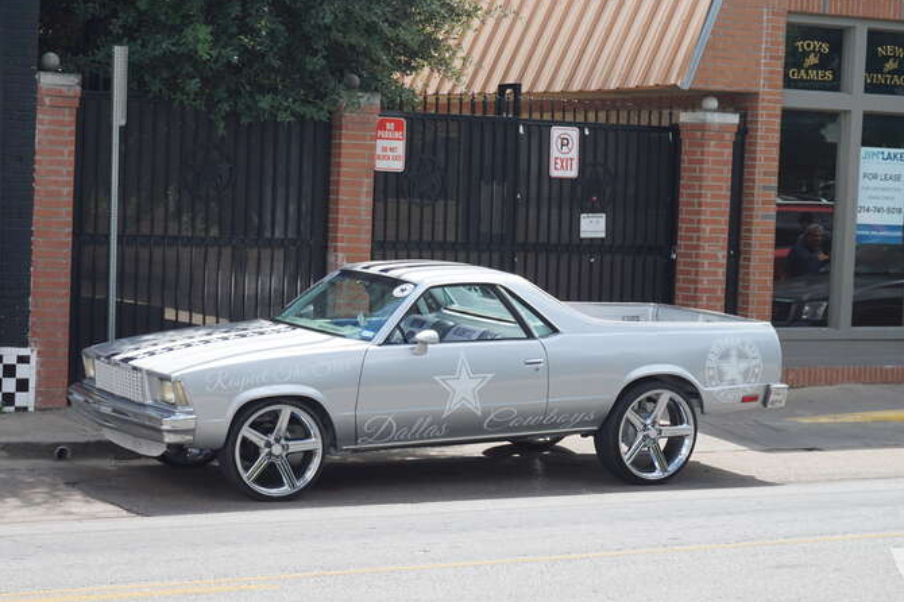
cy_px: 352
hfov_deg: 23.6
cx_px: 409
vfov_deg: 15.9
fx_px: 2158
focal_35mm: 86
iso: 100
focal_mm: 48
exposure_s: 1/125
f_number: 8
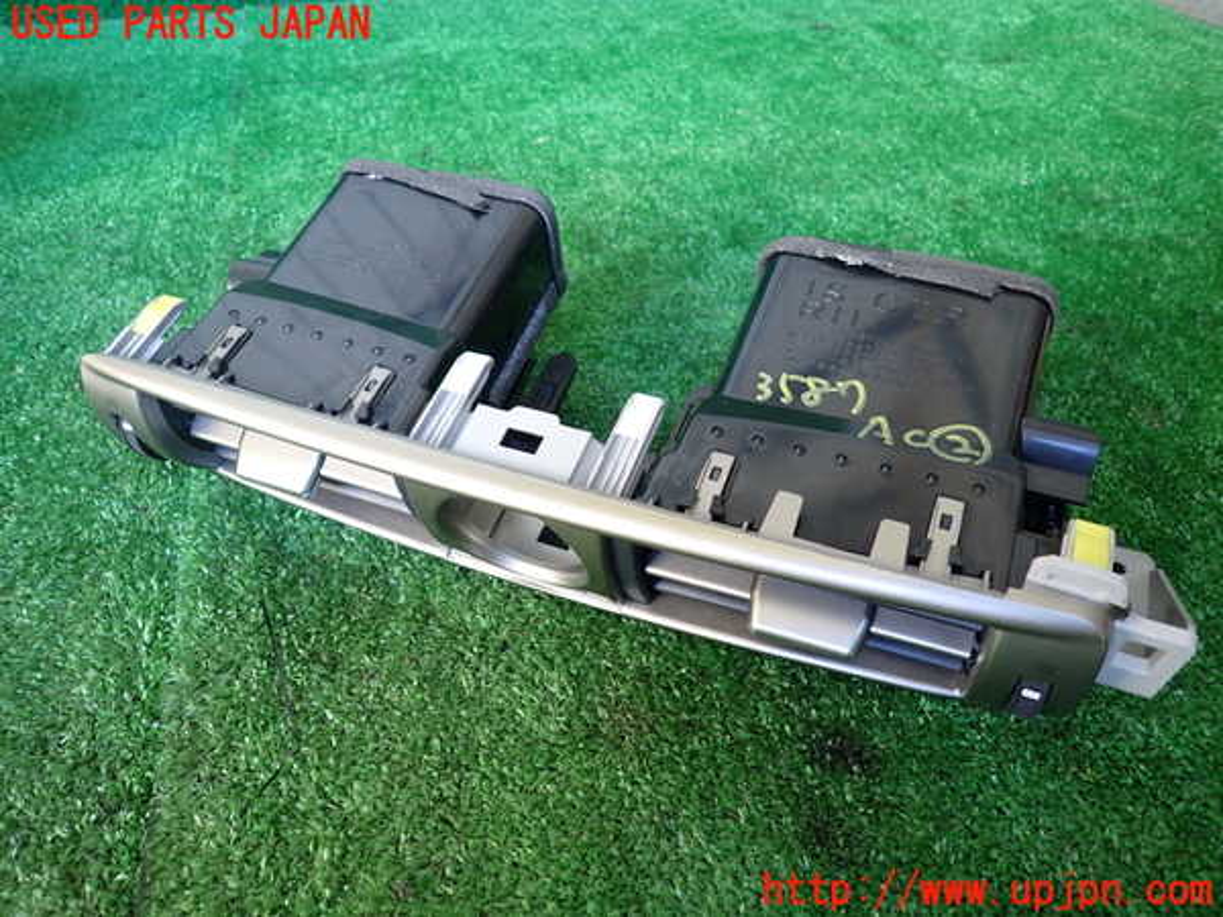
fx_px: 883
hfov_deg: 69.4
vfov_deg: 54.9
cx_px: 612
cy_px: 458
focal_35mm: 25
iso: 200
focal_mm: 4.5
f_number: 2
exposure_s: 1/40
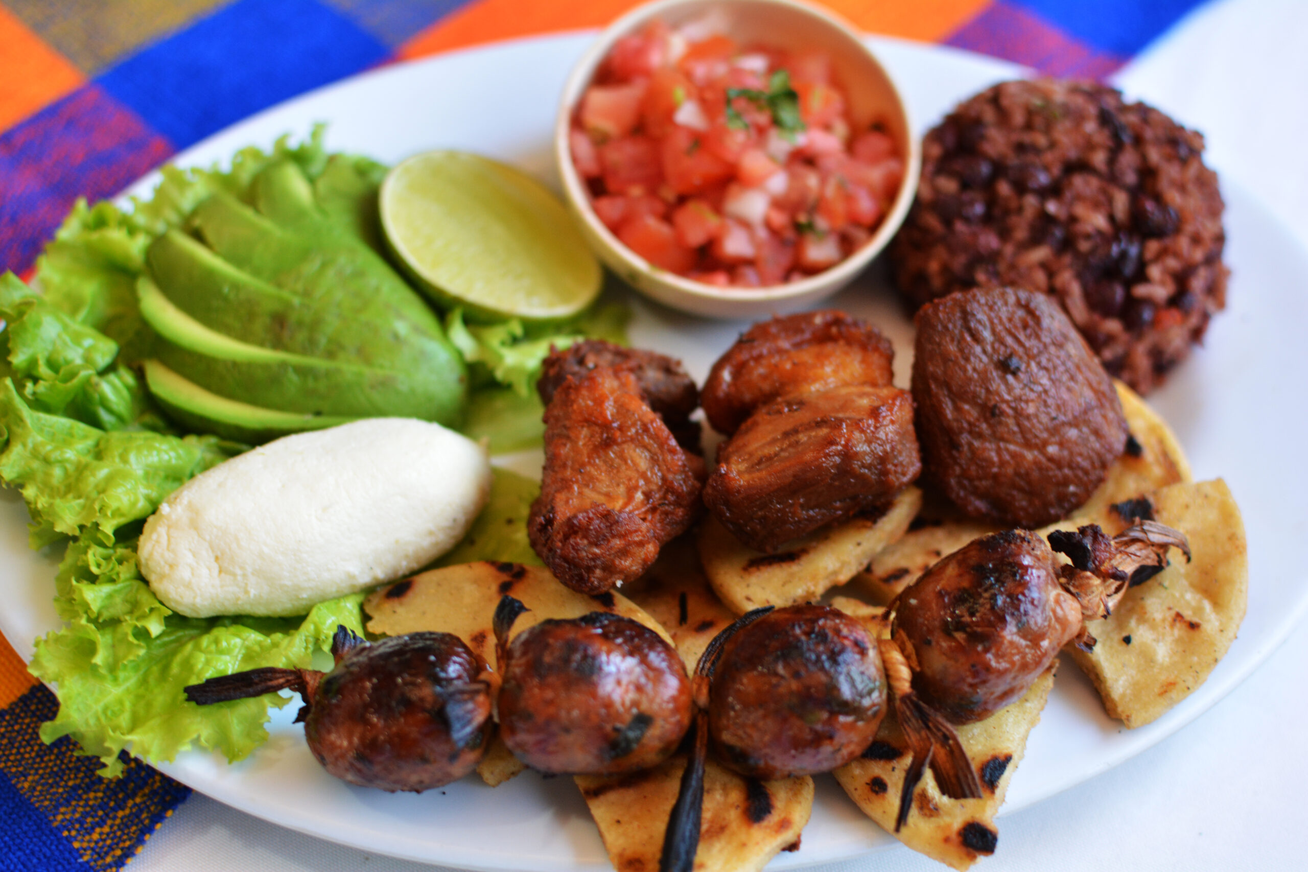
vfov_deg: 25.8
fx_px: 1907
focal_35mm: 52
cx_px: 654
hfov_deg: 37.8
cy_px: 436
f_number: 3.2
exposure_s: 1/40
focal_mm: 35
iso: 500
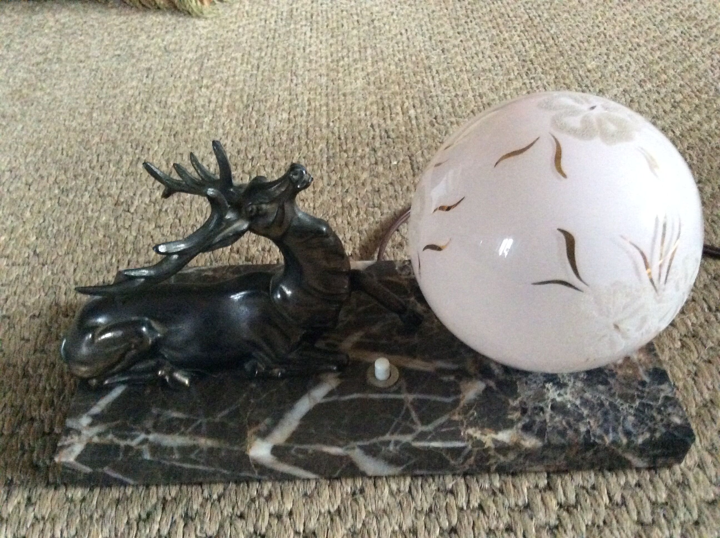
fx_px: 665
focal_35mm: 32
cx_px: 360
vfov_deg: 44.1
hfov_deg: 56.9
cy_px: 269
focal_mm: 3.3
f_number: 2.4
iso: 500
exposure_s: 1/17
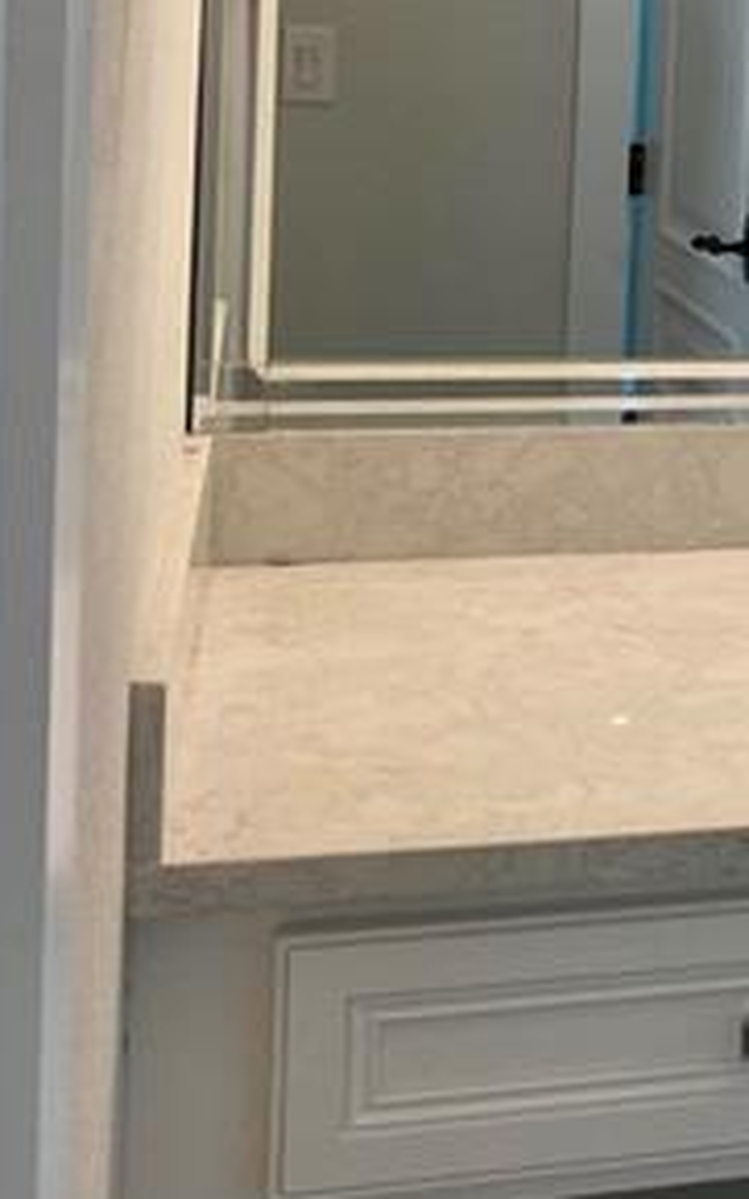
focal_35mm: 73
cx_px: 1150
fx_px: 2387
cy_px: 128
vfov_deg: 27.3
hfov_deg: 16.2
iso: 80
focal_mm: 4.25
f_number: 1.8
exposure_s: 1/120
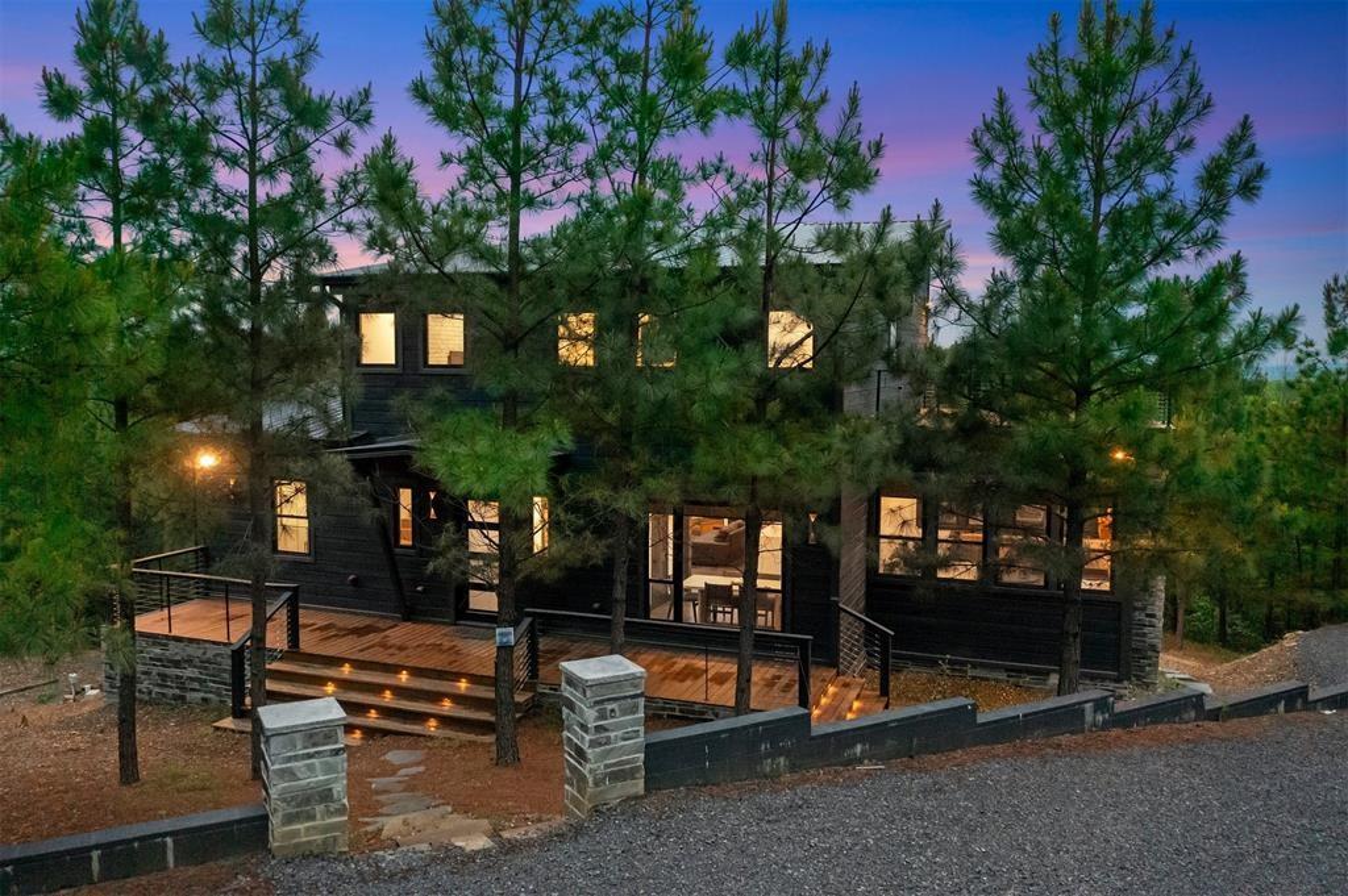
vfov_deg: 46.3
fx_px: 1048
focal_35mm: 28
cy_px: 448
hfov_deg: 65.5
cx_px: 674
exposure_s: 1/15
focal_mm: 10.26
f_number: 2.8
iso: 1600
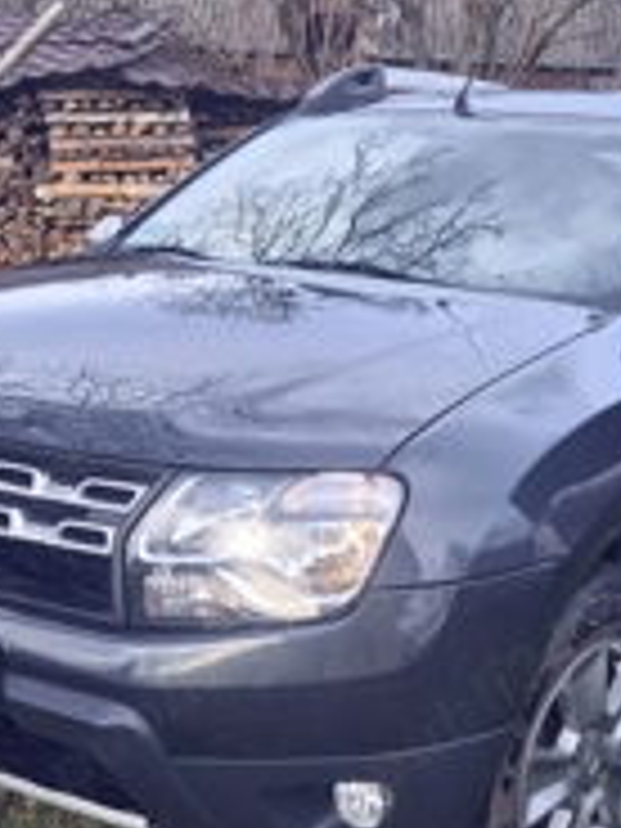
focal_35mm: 50
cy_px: 414
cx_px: 351
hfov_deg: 29.1
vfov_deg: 38.2
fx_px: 1196
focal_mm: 5.4
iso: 25
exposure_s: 1/578
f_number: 1.8
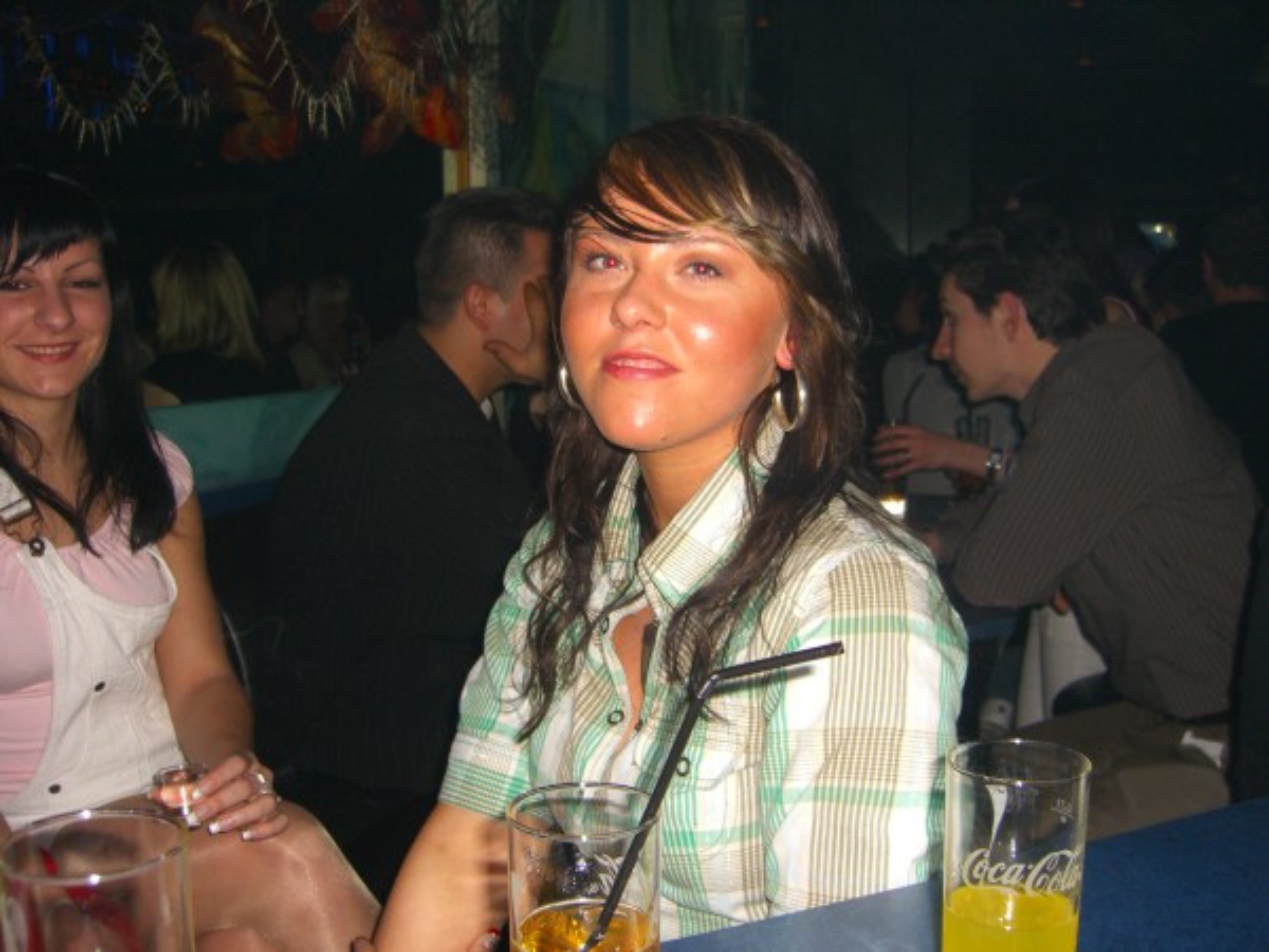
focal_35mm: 38
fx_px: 1393
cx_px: 634
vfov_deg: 37.7
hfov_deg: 49.0
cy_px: 476
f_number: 2.8
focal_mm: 7.9
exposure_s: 1/60
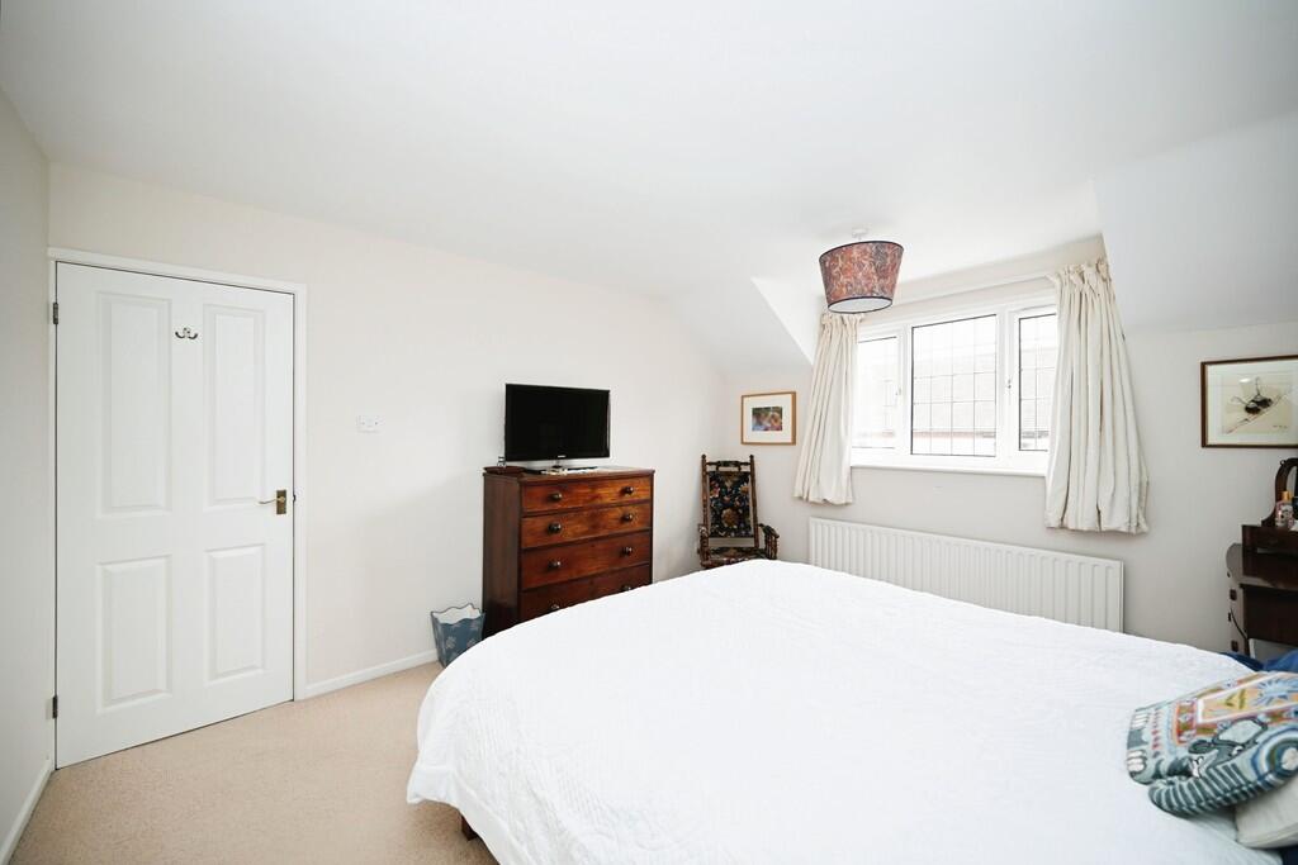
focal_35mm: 14
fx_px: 505
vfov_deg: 81.2
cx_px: 649
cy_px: 432
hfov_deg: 104.2
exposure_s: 1/60
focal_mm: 14
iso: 450
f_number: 4
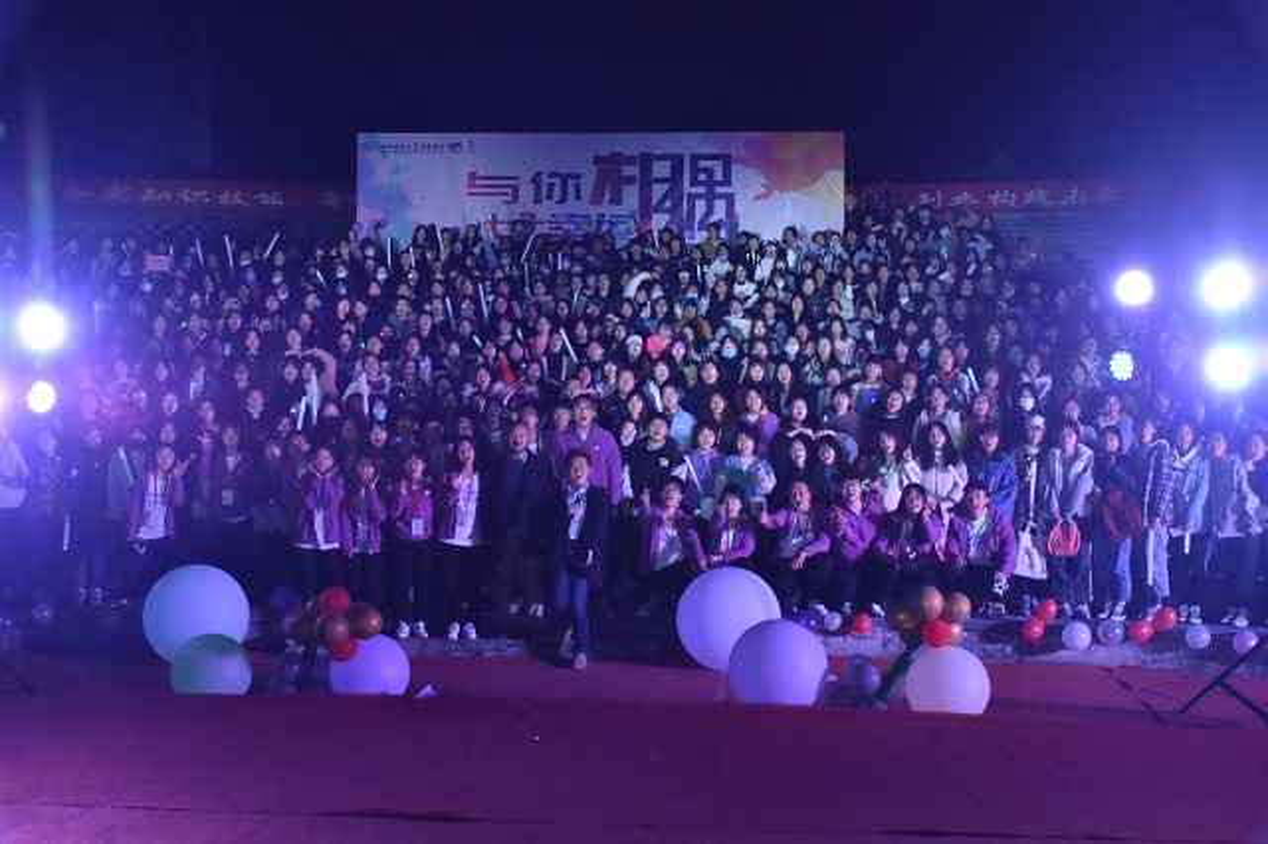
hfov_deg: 43.6
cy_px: 422
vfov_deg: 29.8
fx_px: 1584
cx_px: 634
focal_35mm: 45
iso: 5000
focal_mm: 30
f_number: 4
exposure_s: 1/1600
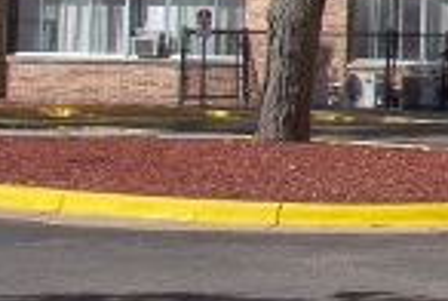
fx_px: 2357
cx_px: 1145
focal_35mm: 189
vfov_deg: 7.0
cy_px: -369
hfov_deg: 9.4
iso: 200
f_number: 11
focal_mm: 27
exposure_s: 1/500
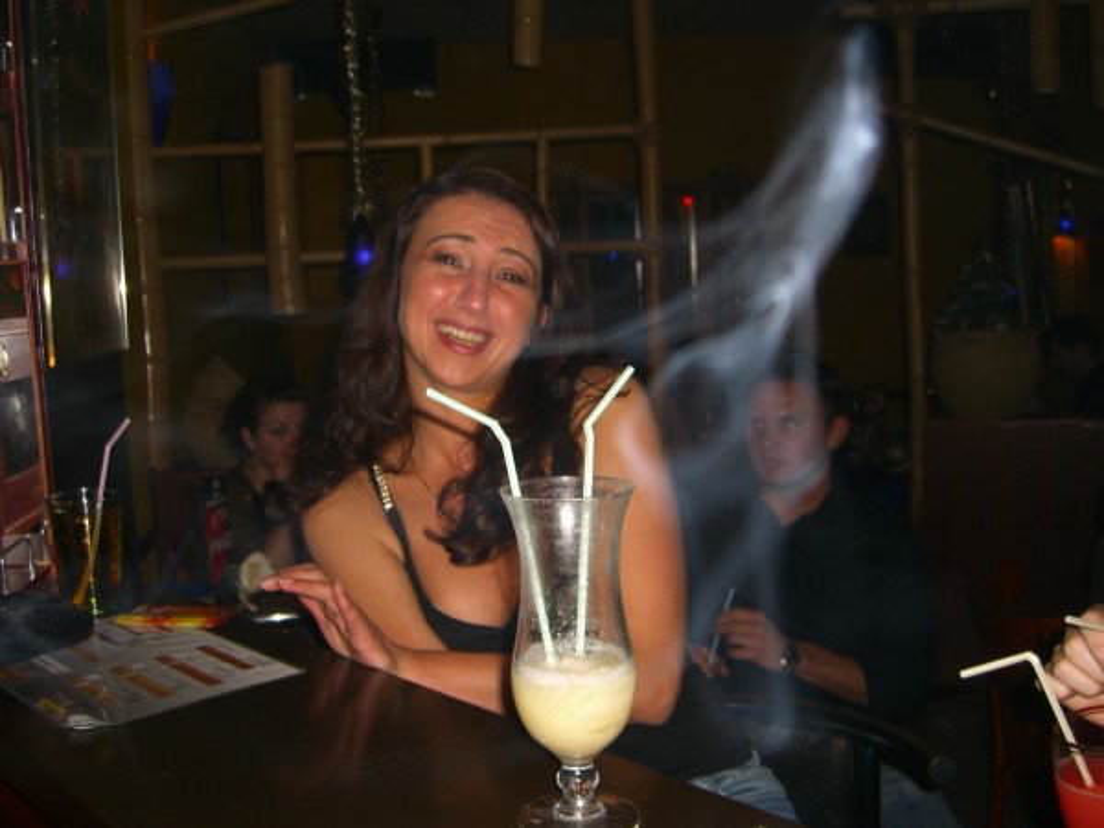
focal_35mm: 38
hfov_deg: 49.0
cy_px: 414
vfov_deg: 37.7
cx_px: 552
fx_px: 1212
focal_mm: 7.9
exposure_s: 1/60
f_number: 2.8
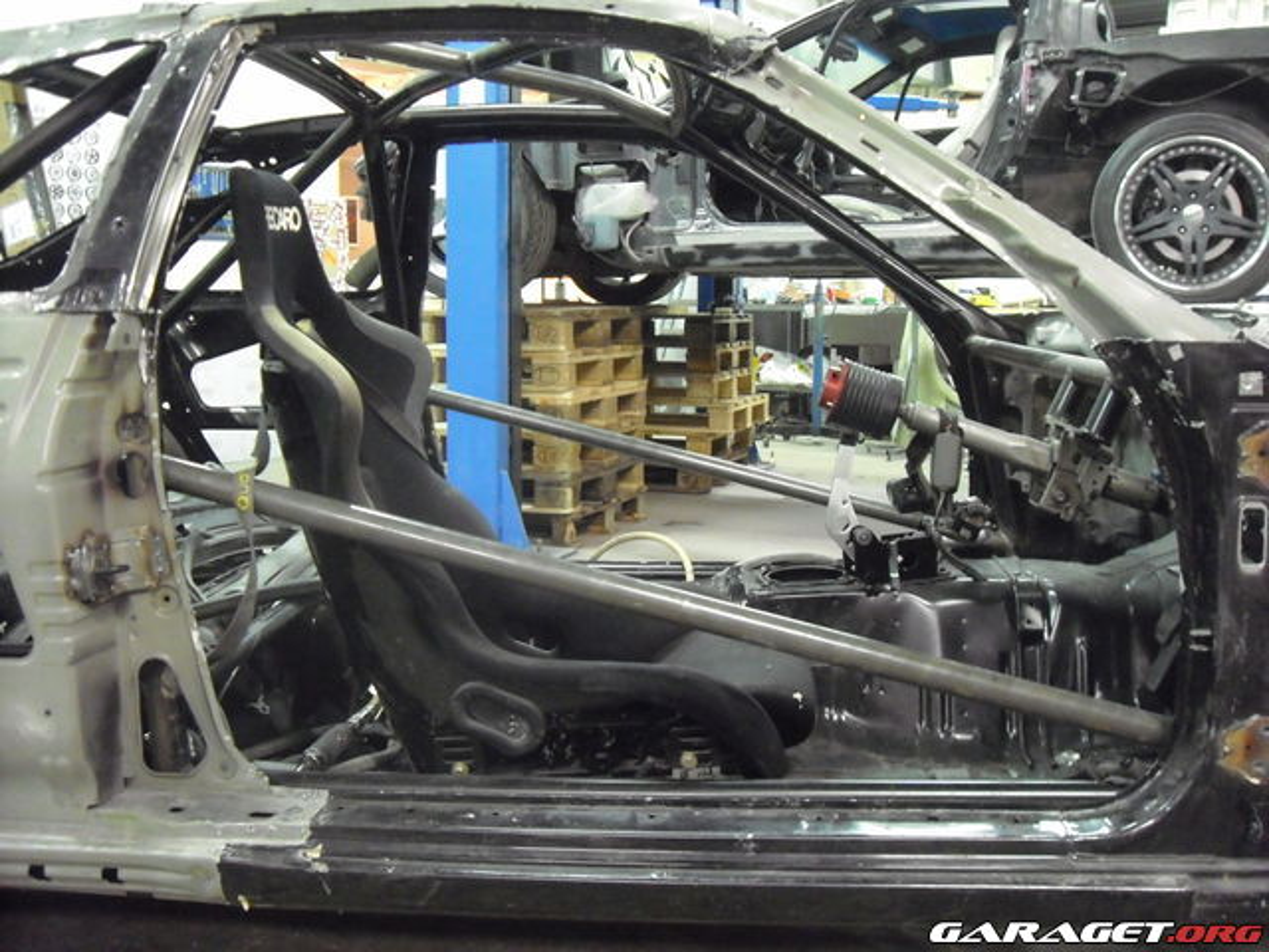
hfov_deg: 50.1
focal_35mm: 37
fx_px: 1356
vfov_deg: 38.7
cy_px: 476
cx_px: 634
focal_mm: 6.2
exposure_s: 1/8
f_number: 2.7
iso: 800
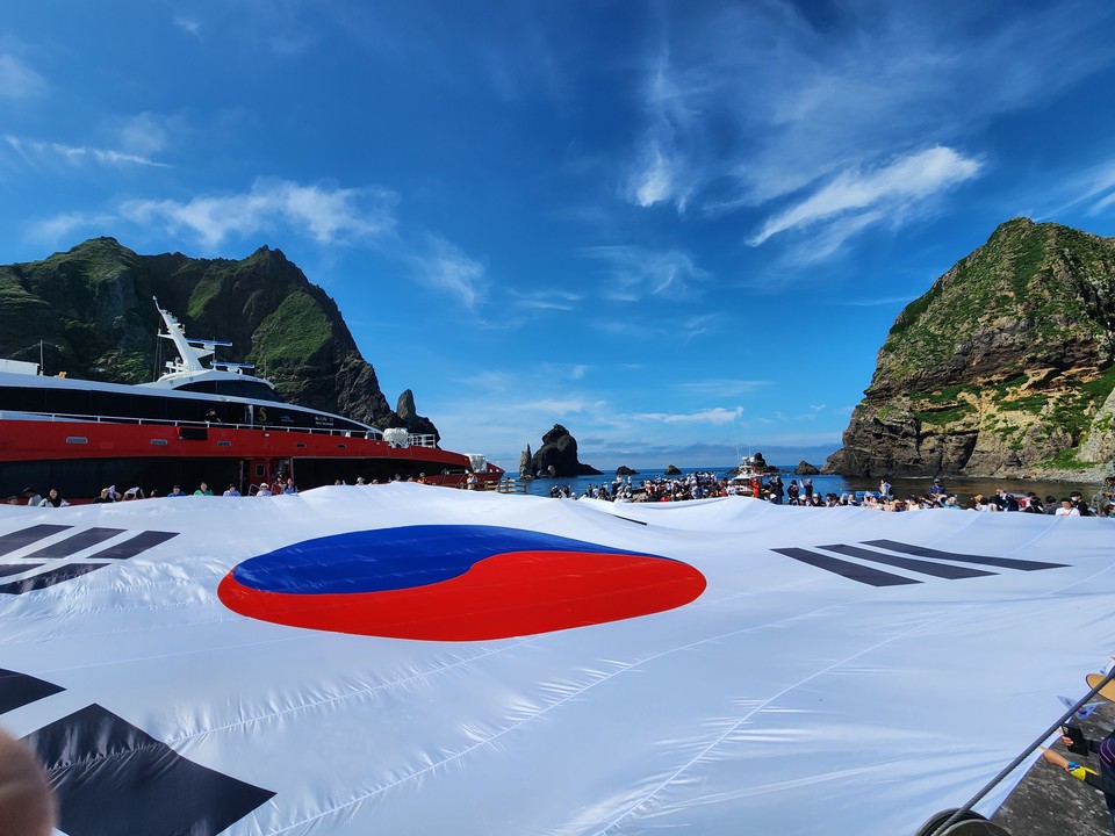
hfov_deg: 106.2
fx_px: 419
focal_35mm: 13
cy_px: 418
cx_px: 558
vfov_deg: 89.9
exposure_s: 1/4064
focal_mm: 2.2
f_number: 2.2
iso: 50
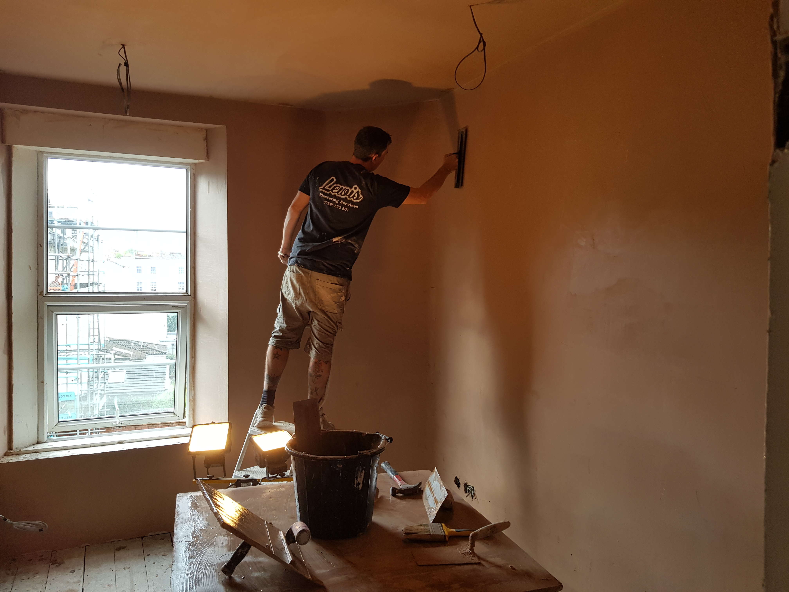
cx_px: 394
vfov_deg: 53.1
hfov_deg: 67.3
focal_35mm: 26
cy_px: 296
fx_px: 593
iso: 80
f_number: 1.7
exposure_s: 1/100
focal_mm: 4.2
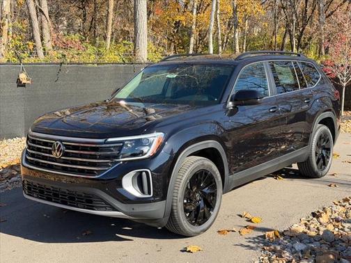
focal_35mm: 48
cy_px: 132
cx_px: 176
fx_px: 487
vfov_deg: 30.3
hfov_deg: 39.7
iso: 100
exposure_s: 1/1883
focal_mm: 6.76
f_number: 1.78
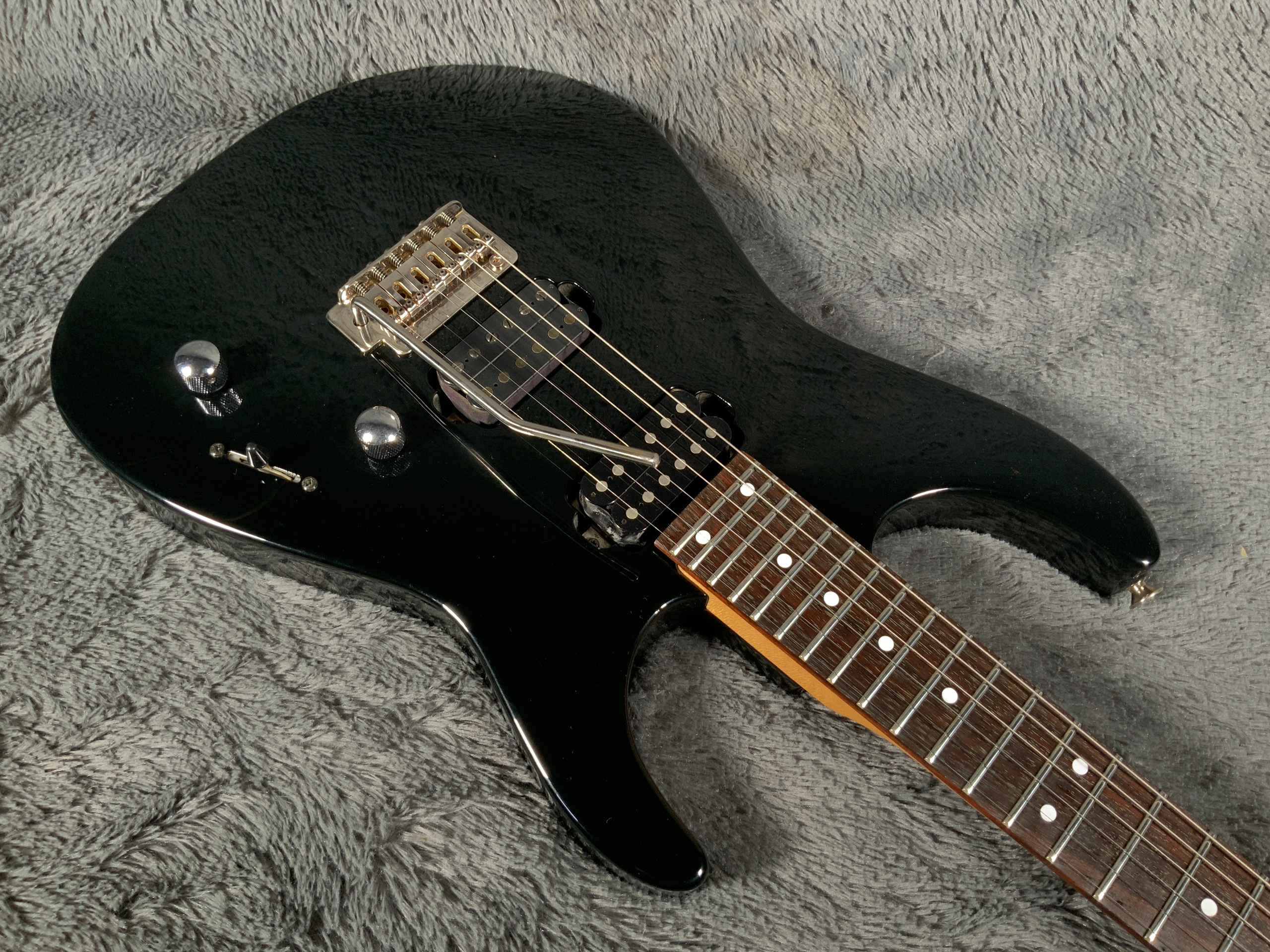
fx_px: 1064
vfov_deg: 48.2
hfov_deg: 61.7
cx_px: 635
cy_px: 476
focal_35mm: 29
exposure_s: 1/52
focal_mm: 3
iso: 80
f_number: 1.8
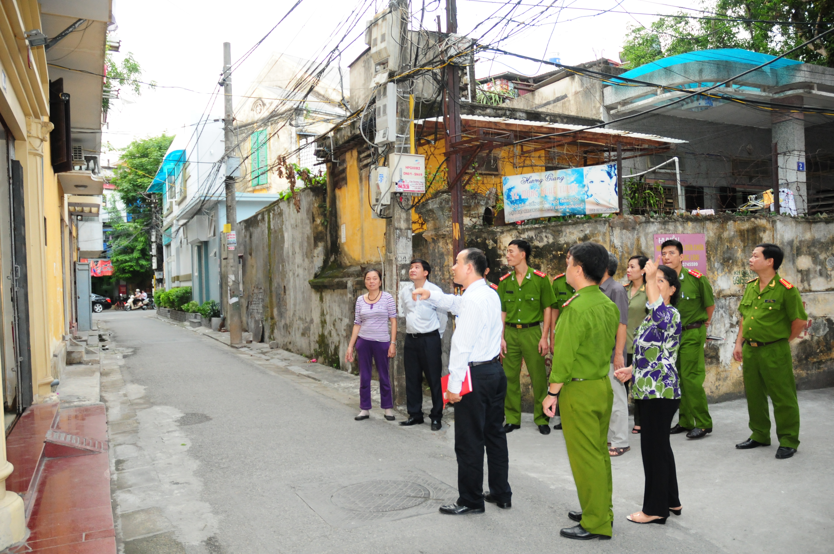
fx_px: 625
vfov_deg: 47.8
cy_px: 277
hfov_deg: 67.4
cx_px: 417
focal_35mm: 27
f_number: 3.5
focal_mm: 18
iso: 1000
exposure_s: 1/125
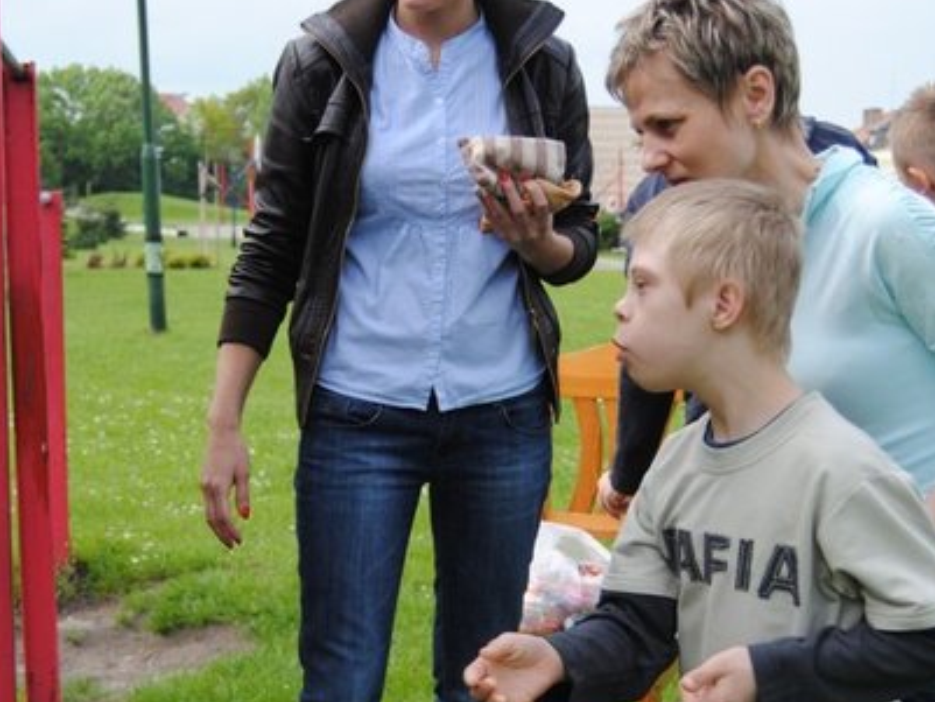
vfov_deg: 21.2
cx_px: 492
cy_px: 500
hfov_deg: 28.2
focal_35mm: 69
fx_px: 1864
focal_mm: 30
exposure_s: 1/800
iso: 200
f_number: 4.2
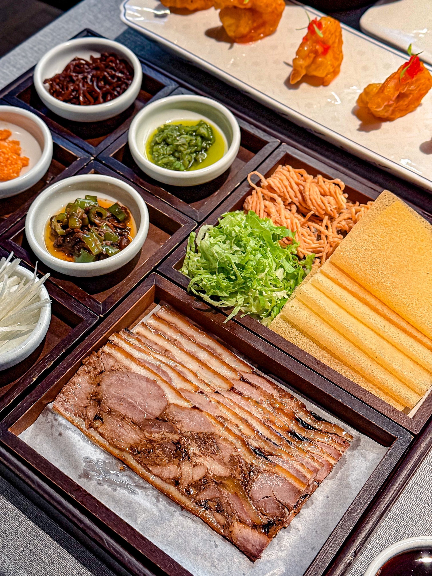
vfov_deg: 39.7
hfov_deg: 30.3
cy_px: 288
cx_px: 216
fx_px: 799
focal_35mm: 48
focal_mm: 6.76
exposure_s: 1/40
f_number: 1.8
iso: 320
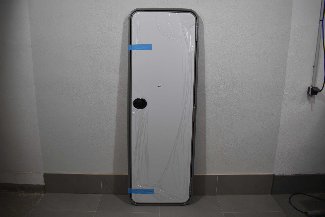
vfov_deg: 47.9
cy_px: 108
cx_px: 162
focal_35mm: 27
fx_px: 244
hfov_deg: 67.4
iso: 400
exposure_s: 1/250
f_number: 5
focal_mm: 18
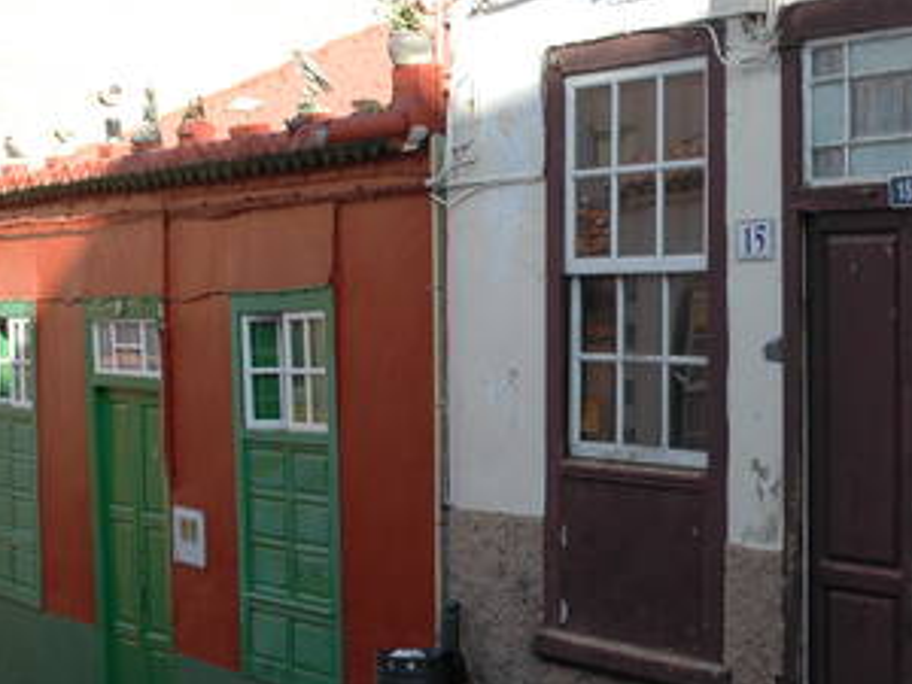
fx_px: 2187
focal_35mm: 83
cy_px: 451
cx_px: 888
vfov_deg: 17.7
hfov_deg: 22.7
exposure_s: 1/200
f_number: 7.1
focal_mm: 24
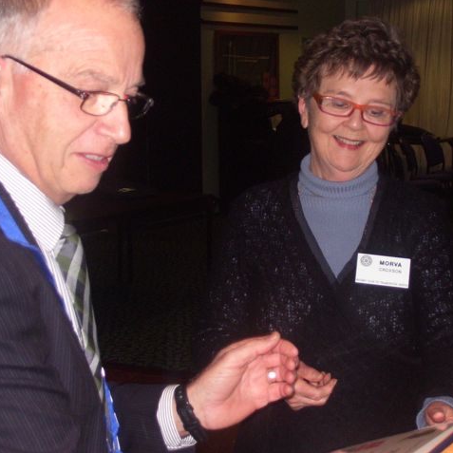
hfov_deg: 20.9
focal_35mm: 83
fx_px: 1229
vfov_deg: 20.9
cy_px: 226
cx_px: 268
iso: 200
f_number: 4
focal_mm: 11.6
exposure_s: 1/90
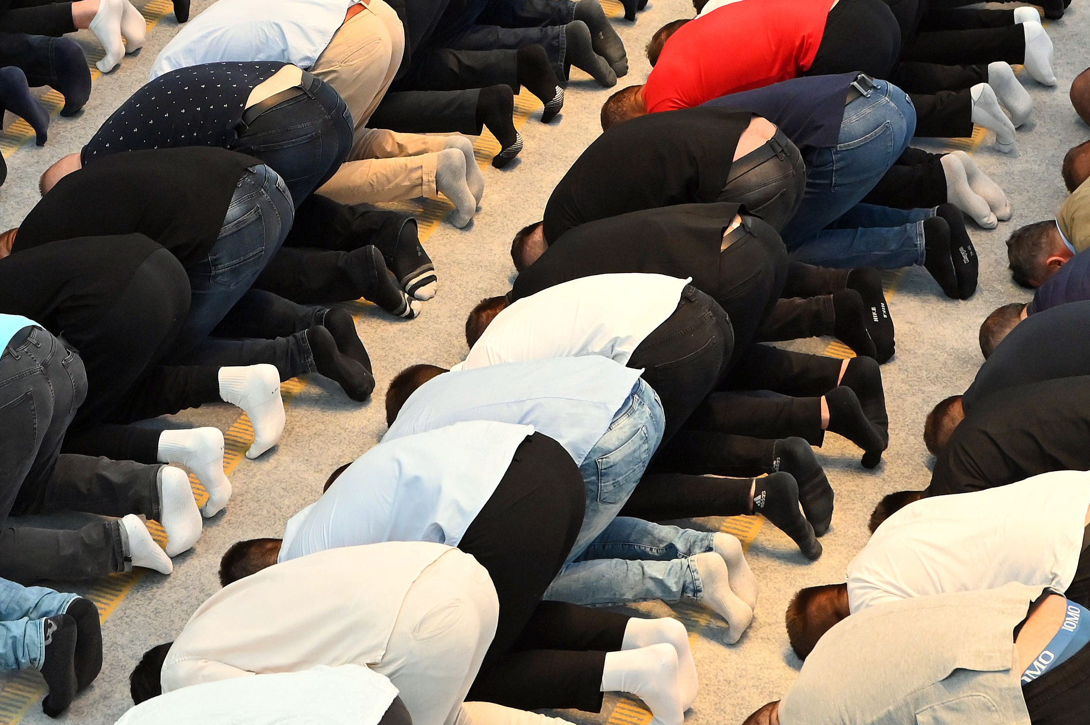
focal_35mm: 129
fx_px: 3903
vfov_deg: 10.6
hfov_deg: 15.8
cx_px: 260
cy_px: 171
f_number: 3.5
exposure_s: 1/60
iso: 4000
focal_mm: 58
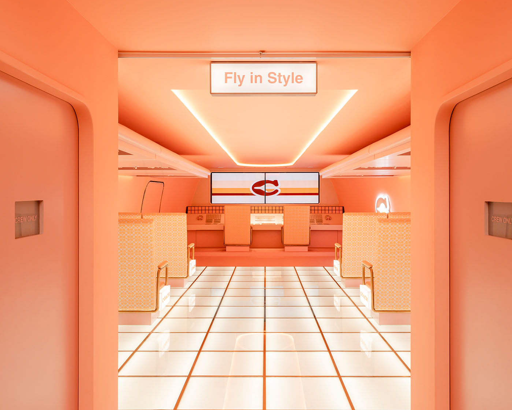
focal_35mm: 24
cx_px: 264
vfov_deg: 58.8
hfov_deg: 70.3
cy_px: 206
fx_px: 364
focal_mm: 21
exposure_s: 1/10
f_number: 13
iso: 250
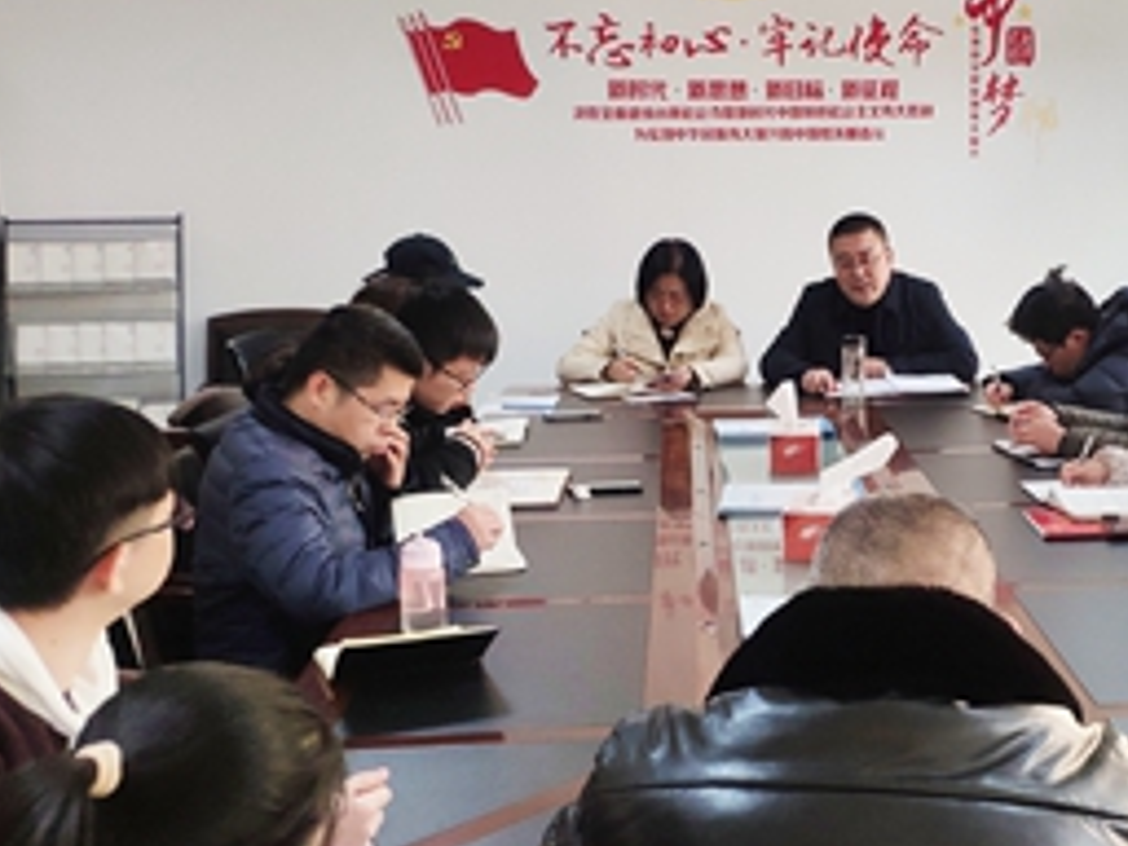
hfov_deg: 44.4
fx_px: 1336
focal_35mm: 41
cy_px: 487
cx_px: 837
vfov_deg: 35.1
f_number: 1.8
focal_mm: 4.22
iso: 100
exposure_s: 1/102
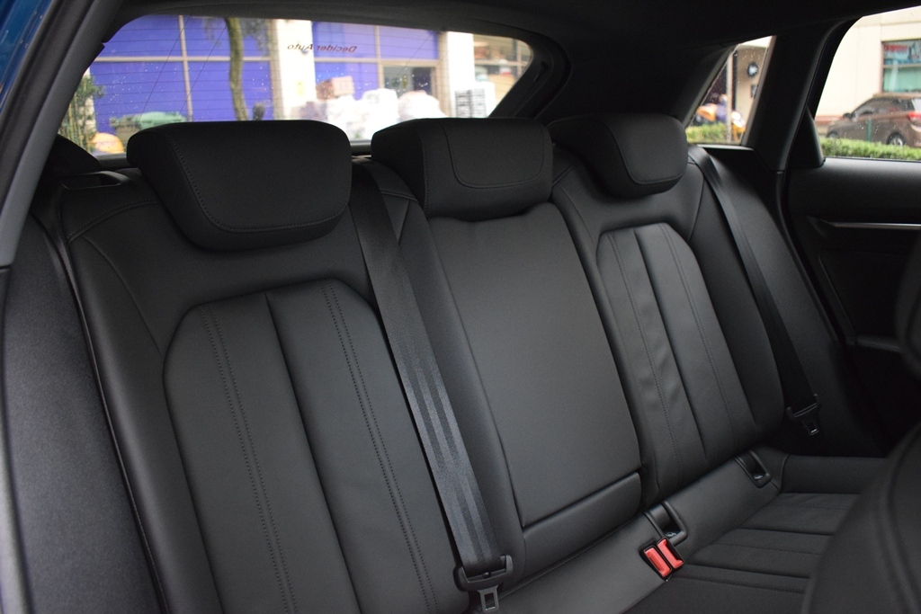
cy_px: 307
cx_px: 460
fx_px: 768
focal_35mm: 30
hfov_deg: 61.9
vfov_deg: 43.6
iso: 3200
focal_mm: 20
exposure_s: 1/60
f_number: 3.8
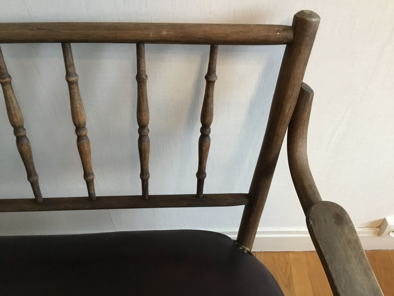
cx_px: 197
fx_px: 353
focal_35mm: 31
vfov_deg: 45.4
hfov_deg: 58.4
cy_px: 148
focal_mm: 3.3
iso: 250
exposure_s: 1/33
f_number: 2.4
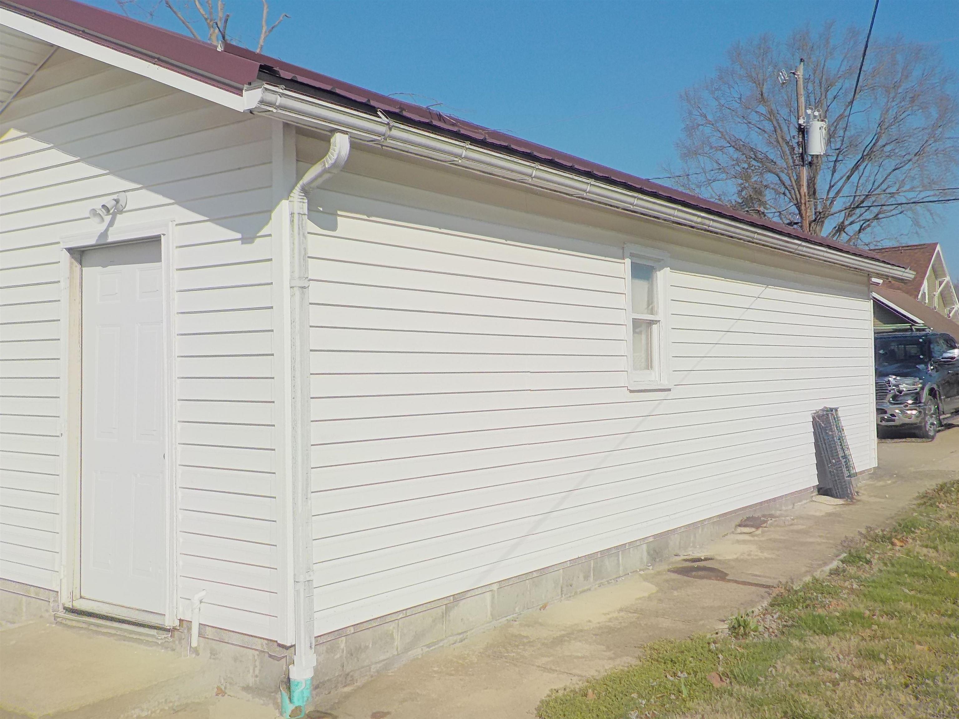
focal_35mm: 30
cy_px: 360
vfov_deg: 46.8
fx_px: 831
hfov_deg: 60.0
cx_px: 480
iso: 125
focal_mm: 4.1
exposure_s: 1/1250
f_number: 6.6
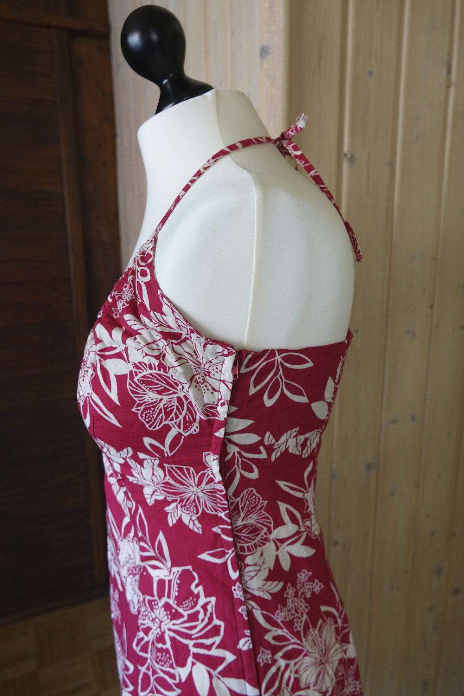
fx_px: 464
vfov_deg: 73.7
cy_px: 348
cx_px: 232
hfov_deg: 53.1
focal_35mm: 24
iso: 400
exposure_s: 1/30
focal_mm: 8.87
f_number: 2.5
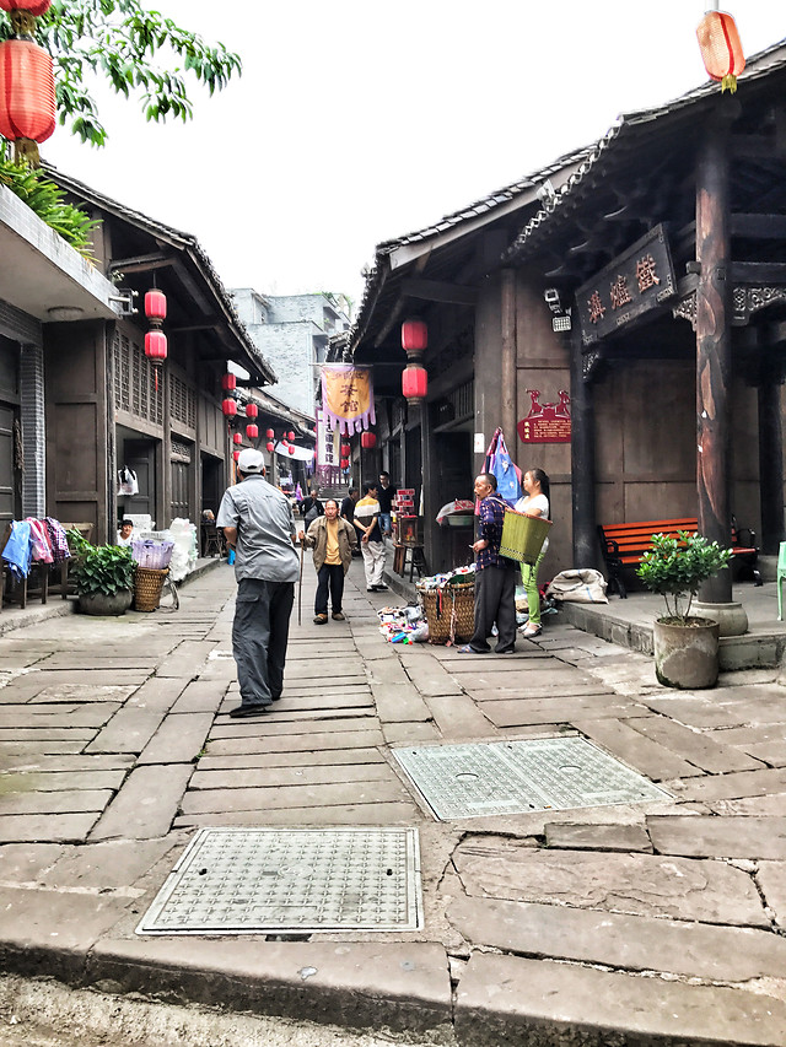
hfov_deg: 49.8
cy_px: 524
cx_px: 393
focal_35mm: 28
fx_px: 847
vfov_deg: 63.4
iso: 20
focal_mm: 3.99
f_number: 1.8
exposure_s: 1/118
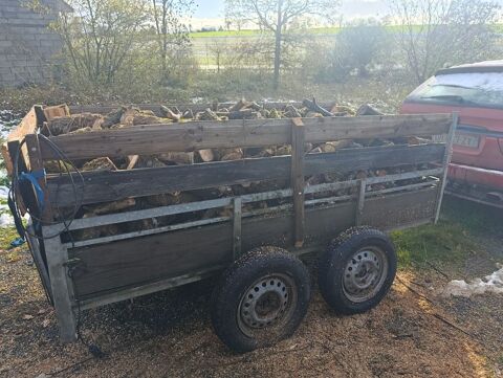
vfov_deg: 59.0
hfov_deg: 73.9
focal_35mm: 23
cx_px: 252
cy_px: 189
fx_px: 335
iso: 50
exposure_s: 1/132
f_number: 1.65
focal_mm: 6.11
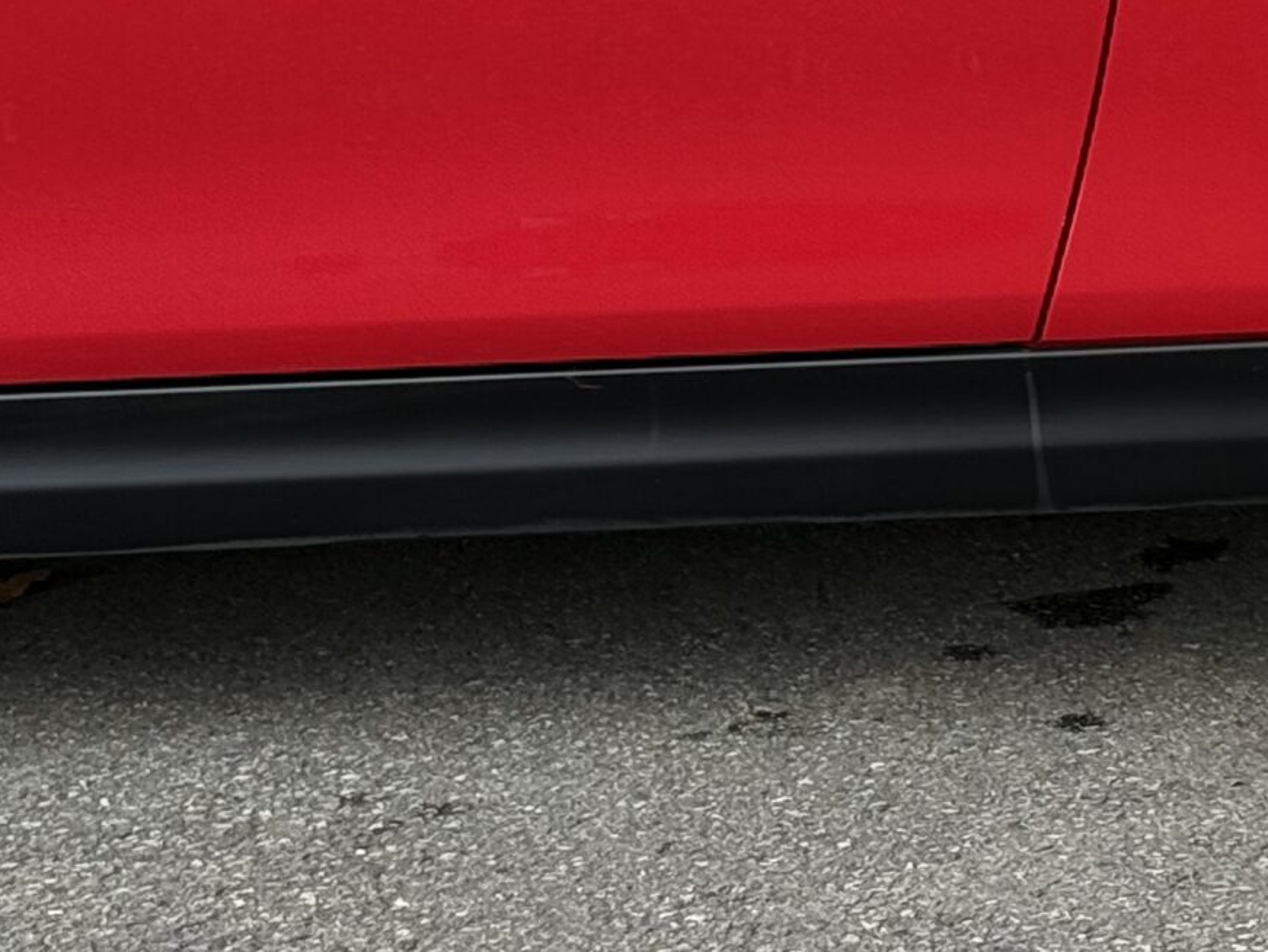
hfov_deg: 13.5
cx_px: 1645
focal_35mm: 141
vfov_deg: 10.3
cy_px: -304
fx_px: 5167
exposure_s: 1/2146
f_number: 1.78
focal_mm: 6.76
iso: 100
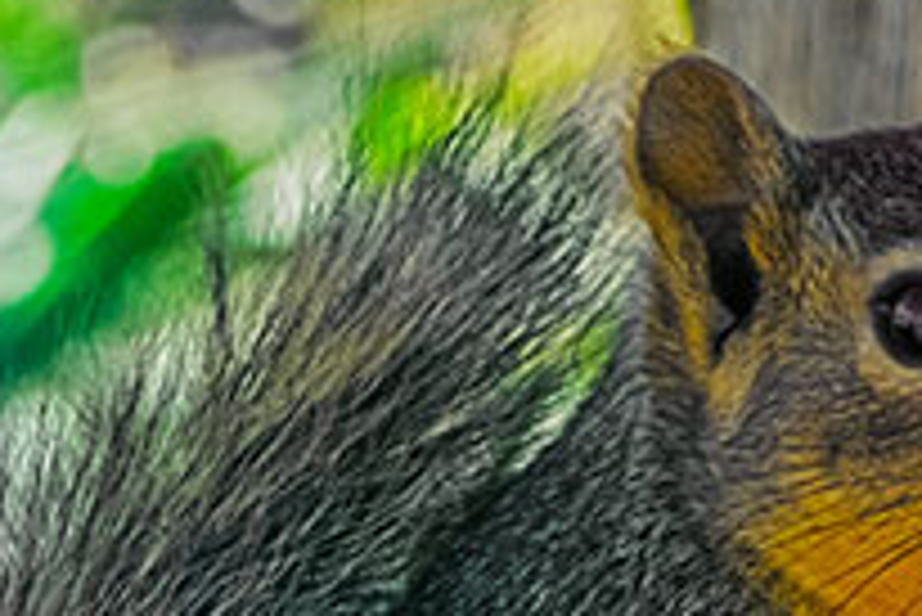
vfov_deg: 0.5
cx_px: 391
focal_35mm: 2683
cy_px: 609
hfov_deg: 0.8
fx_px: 68761
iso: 3200
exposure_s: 1/1000
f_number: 13
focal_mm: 1100
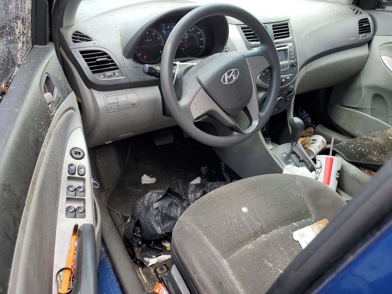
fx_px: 294
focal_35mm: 26
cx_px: 196
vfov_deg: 53.1
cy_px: 147
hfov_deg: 67.3
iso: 50
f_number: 1.5
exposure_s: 1/222
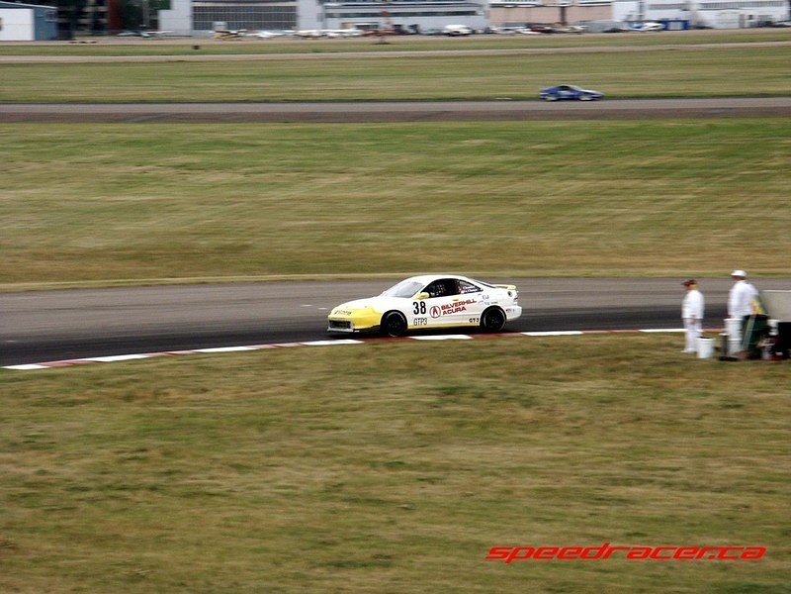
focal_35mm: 200
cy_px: 297
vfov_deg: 7.4
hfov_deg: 9.9
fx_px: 4570
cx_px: 396
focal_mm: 50.69
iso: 100
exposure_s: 1/180
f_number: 8
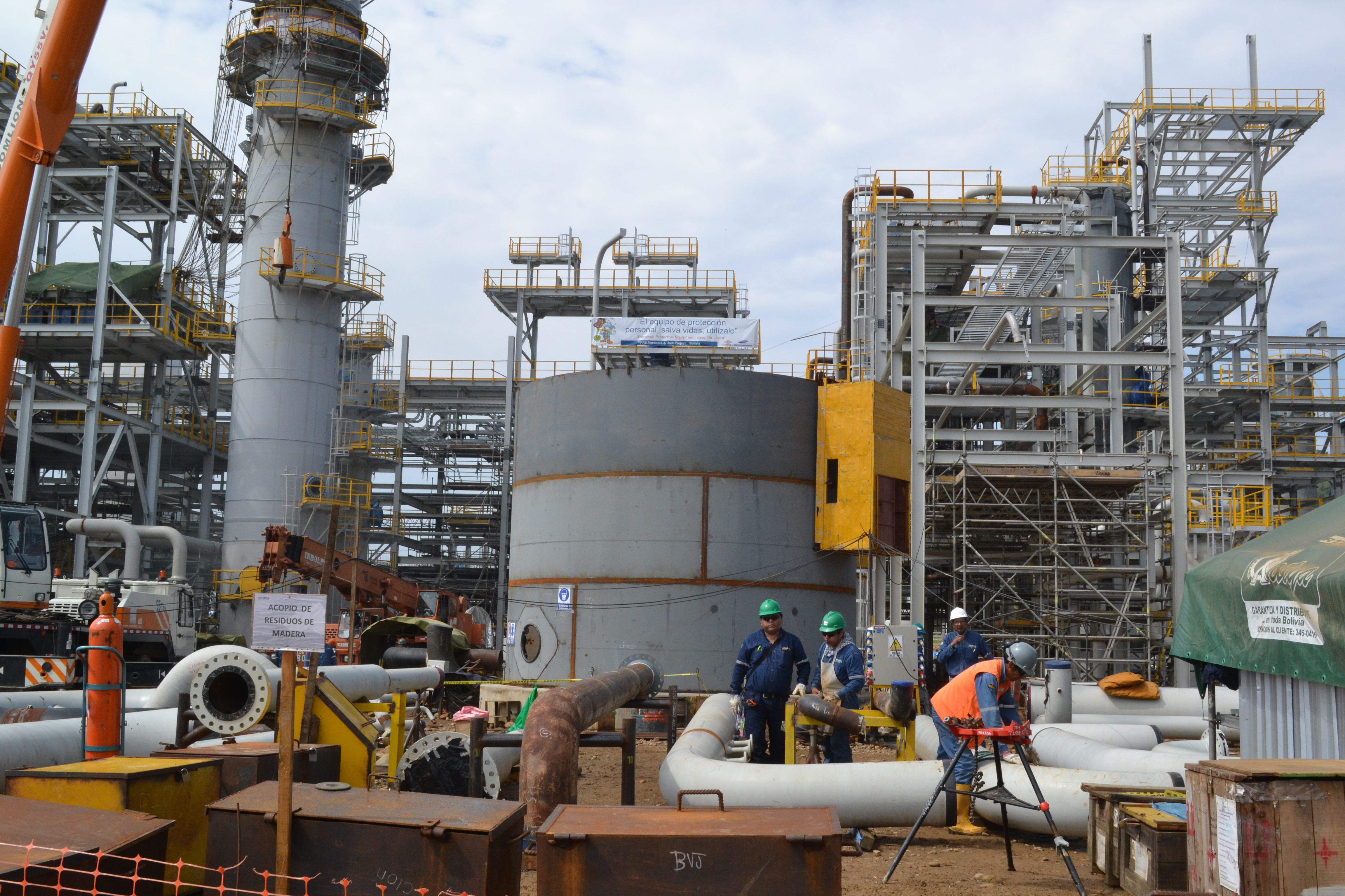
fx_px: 1345
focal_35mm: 36
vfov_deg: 36.9
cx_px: 672
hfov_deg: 53.1
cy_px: 448
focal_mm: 24
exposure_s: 1/640
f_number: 13
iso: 800
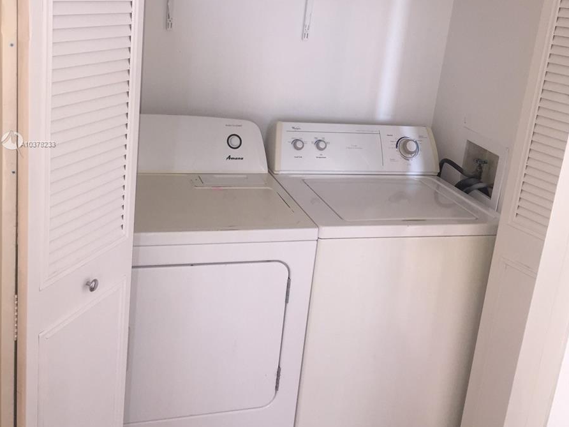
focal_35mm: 39
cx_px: 285
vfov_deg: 36.5
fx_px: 641
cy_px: 144
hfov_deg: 47.9
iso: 50
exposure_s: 1/30
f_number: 2.2
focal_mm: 4.15
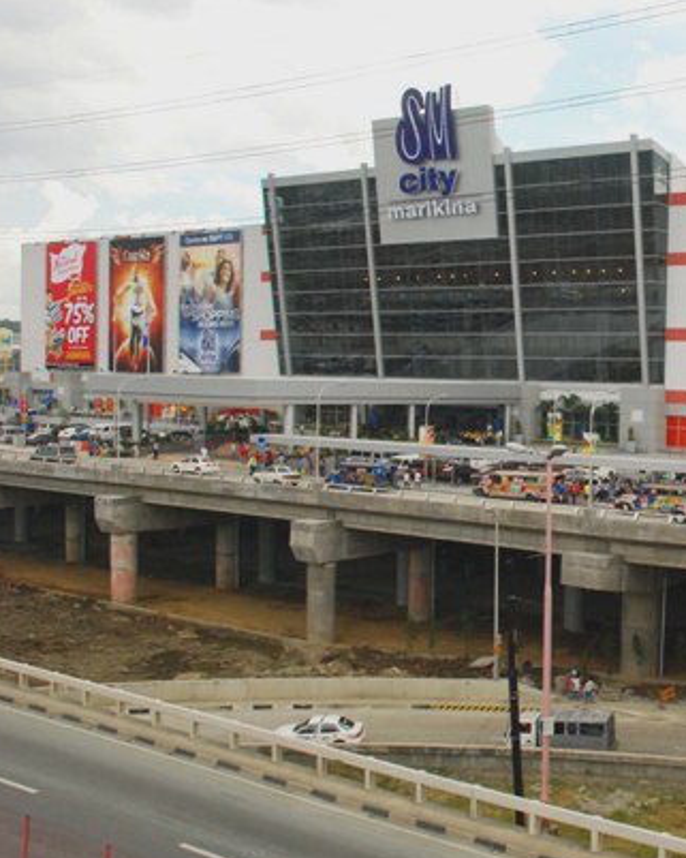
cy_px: 454
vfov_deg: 41.1
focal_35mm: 45
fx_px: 1142
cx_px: 630
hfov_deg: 31.7
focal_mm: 20
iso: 800
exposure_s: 1/350
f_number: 9.5
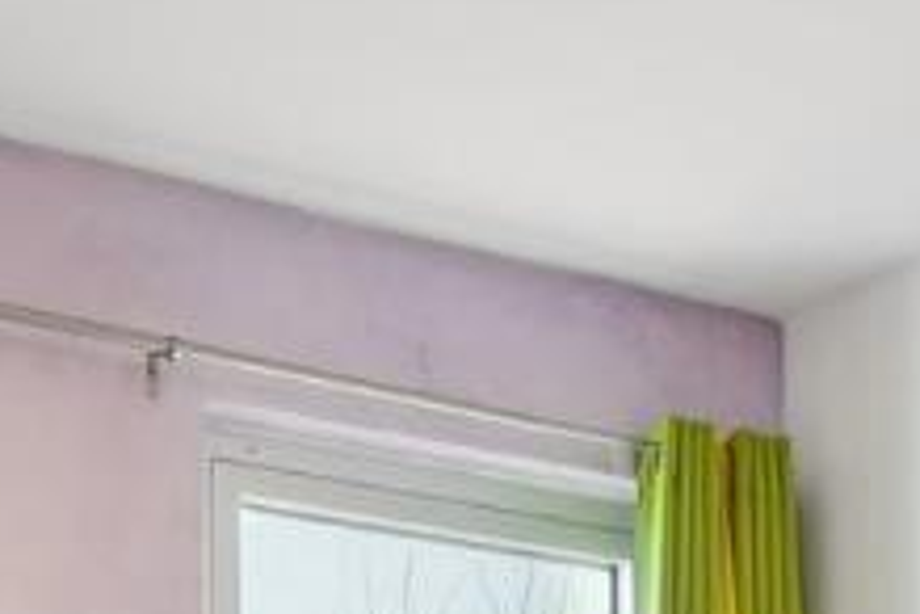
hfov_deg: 20.5
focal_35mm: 96
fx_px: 2453
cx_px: 928
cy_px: 1230
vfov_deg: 12.5
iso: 500
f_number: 8
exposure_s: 1/13
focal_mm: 14
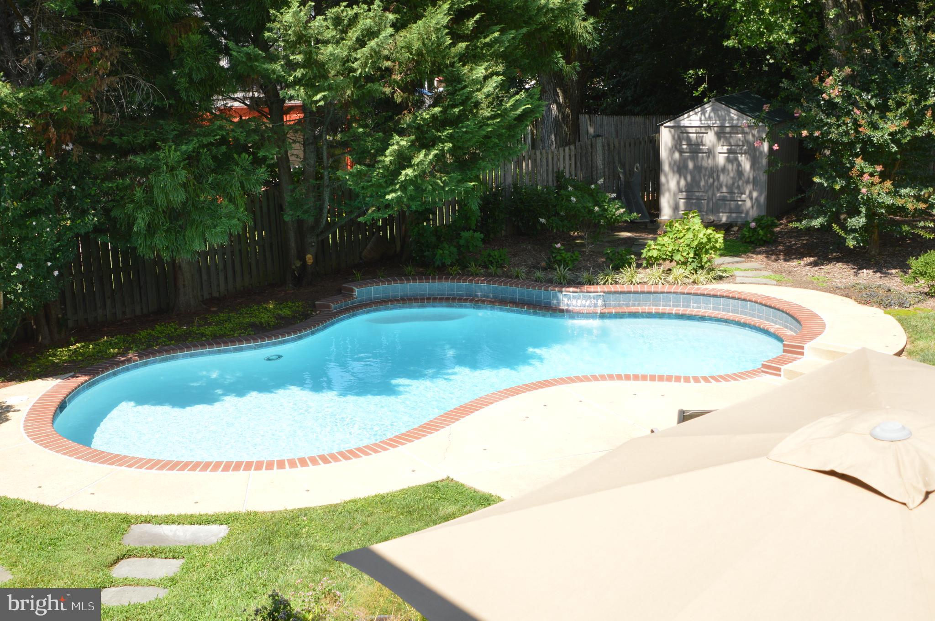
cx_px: 468
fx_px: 1168
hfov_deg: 43.6
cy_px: 310
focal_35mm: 45
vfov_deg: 29.8
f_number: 9
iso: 200
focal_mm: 30
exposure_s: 1/320
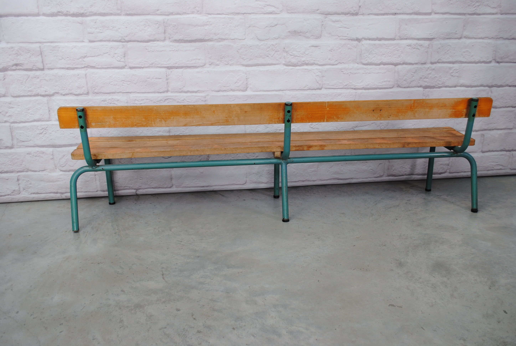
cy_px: 173
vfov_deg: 40.1
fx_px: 474
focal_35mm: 33
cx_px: 258
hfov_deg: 57.1
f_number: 5.6
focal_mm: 22
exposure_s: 1/125
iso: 200
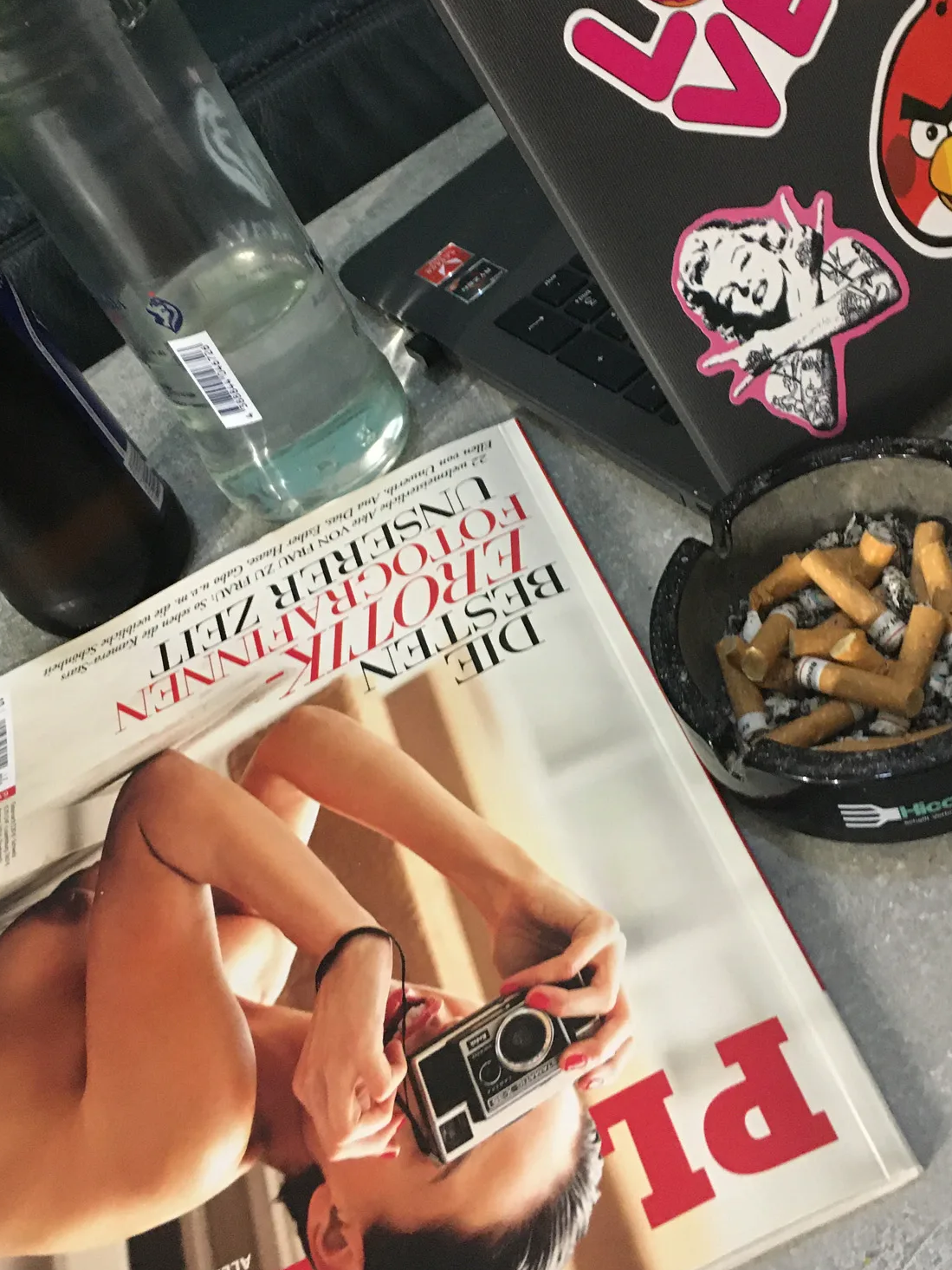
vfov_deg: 48.9
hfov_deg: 37.7
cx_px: 520
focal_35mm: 38
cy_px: 562
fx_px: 1393
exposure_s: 1/17
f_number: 2.2
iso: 200
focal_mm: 4.15
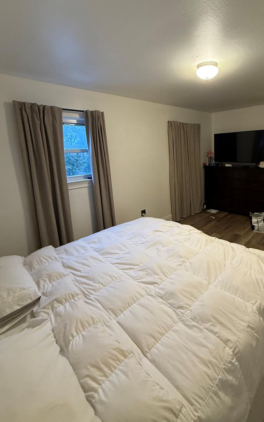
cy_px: 183
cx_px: 172
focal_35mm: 17
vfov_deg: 93.8
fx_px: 196
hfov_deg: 66.5
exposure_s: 1/60
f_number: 2.2
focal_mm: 2.22
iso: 320
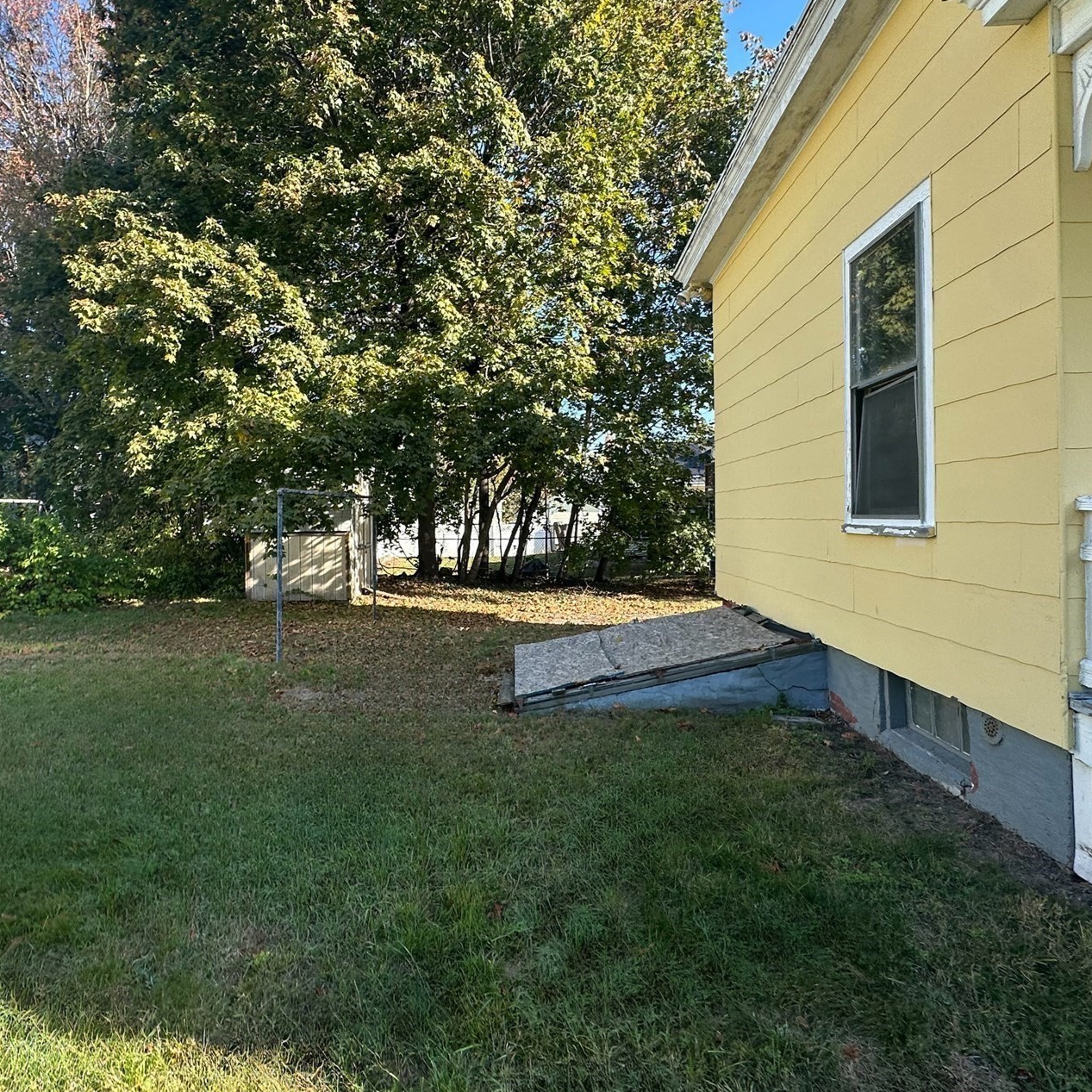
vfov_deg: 74.8
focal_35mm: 20
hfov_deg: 74.7
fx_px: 714
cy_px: 514
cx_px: 504
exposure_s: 1/310
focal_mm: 2.22
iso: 40
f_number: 2.2
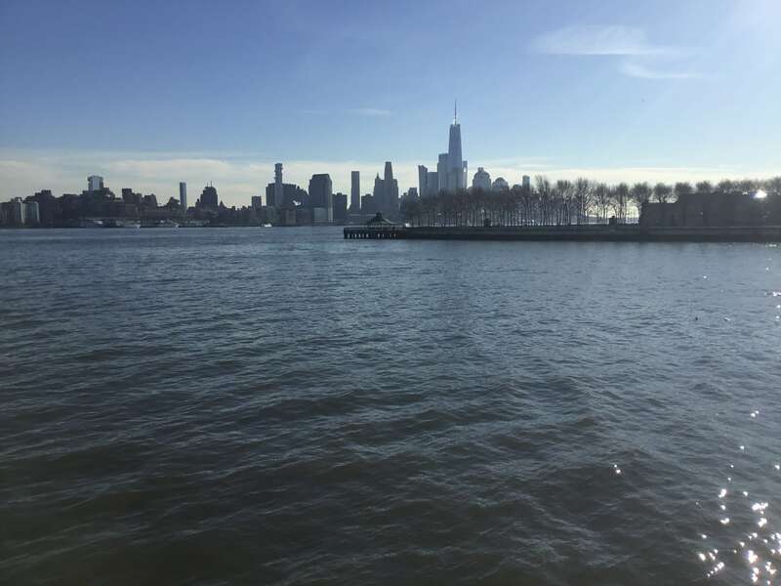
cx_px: 390
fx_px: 699
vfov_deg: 45.4
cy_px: 293
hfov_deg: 58.4
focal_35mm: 31
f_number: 2.4
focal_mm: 3.3
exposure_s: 1/3268
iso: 25
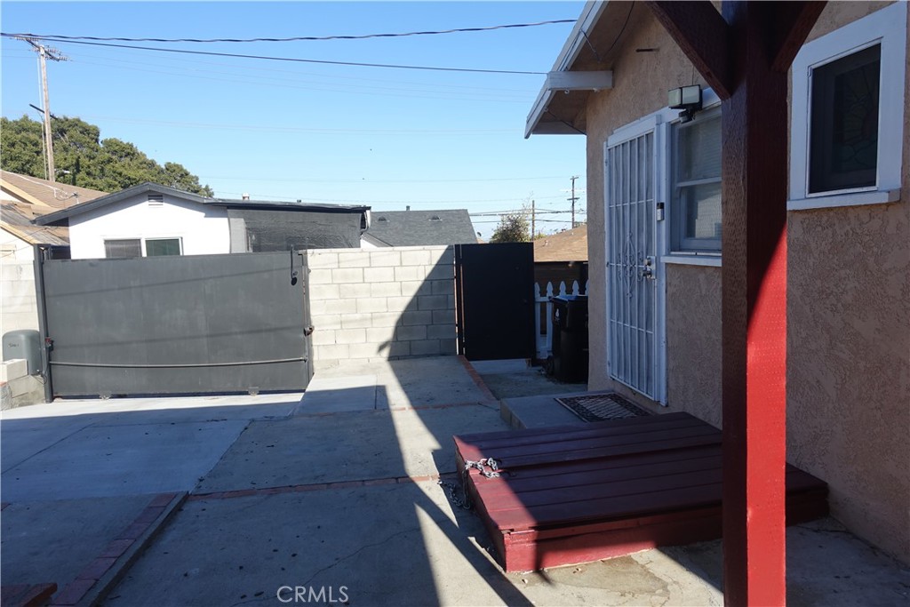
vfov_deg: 53.1
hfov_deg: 73.7
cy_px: 304
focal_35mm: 24
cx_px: 455
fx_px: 607
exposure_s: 1/640
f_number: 4
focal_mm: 8.8
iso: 125
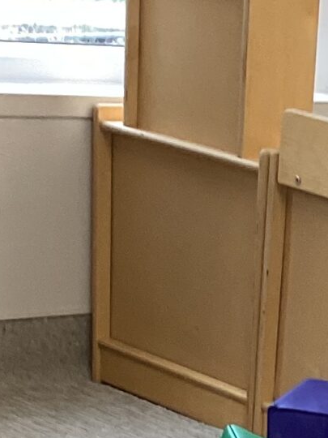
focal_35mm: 147
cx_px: 488
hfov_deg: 9.8
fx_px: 1857
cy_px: 986
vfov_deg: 11.5
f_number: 2.4
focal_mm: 3.3
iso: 80
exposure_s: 1/50
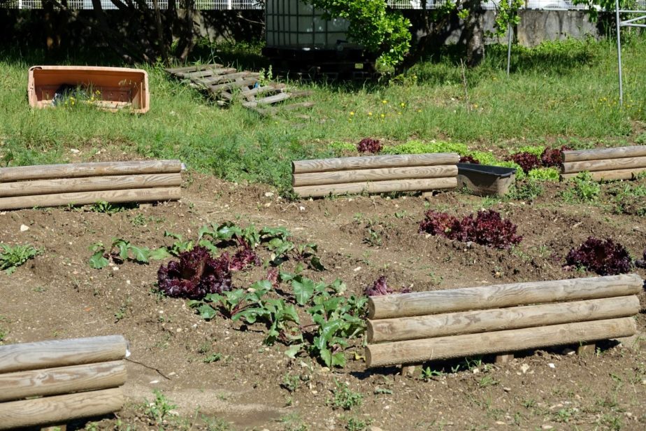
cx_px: 323
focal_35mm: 79
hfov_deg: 25.7
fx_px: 1418
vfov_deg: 17.3
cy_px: 216
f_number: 4
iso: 100
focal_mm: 28.91
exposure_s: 1/800
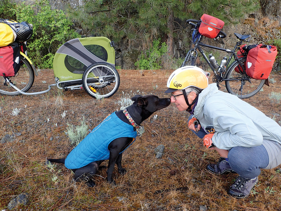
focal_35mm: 25
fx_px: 203
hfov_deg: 69.4
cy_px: 106
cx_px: 140
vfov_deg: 54.9
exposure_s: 1/125
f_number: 2.8
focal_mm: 4.5
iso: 100
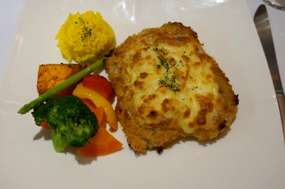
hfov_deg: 43.9
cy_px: 115
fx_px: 353
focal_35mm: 45
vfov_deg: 29.9
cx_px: 139
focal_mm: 21
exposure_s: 1/60
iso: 1000
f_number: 4
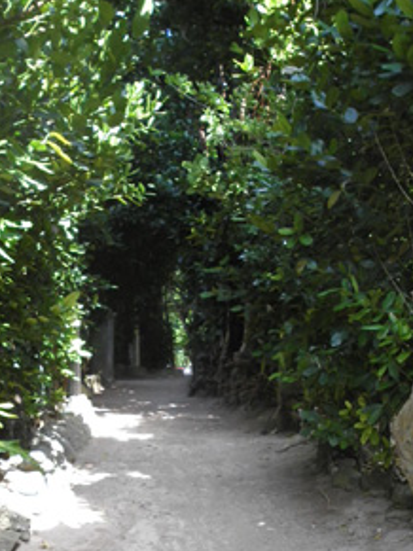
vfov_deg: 34.3
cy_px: 407
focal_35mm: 55
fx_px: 876
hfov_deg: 26.5
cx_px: 213
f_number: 3.5
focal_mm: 5.8
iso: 100
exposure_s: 1/50
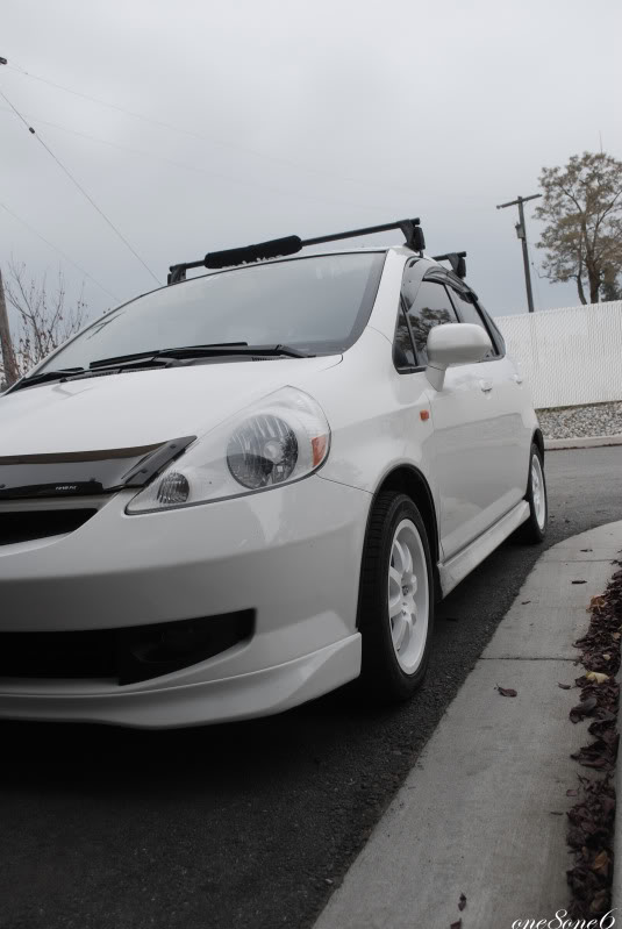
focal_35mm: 30
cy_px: 464
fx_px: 775
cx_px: 311
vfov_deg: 61.9
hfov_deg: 43.7
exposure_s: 1/125
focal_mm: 20
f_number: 5.6
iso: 100
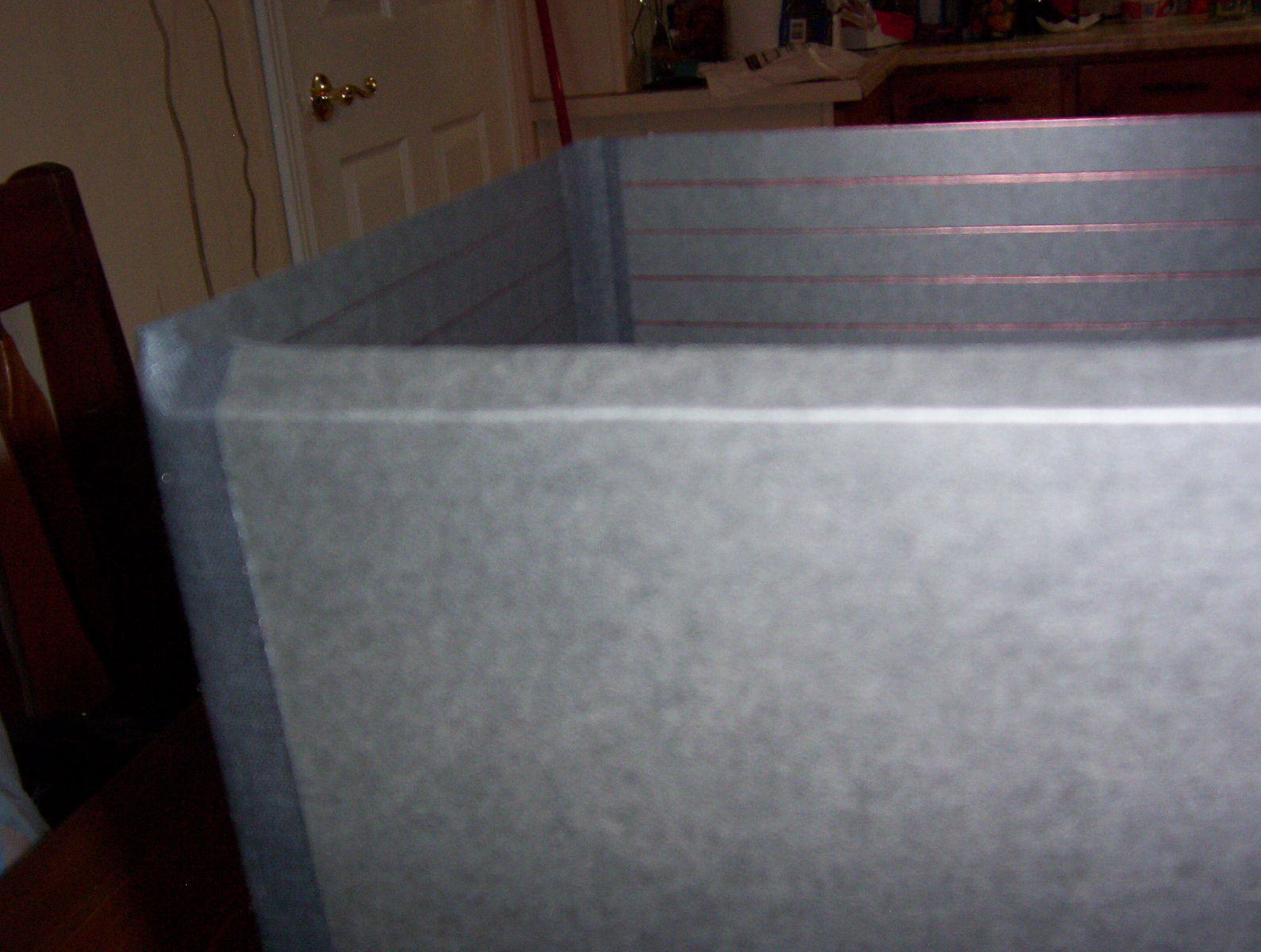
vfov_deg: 38.8
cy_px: 479
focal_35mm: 37
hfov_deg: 50.0
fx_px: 1351
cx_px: 623
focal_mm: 5.54
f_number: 2.76
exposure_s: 1/30
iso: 140
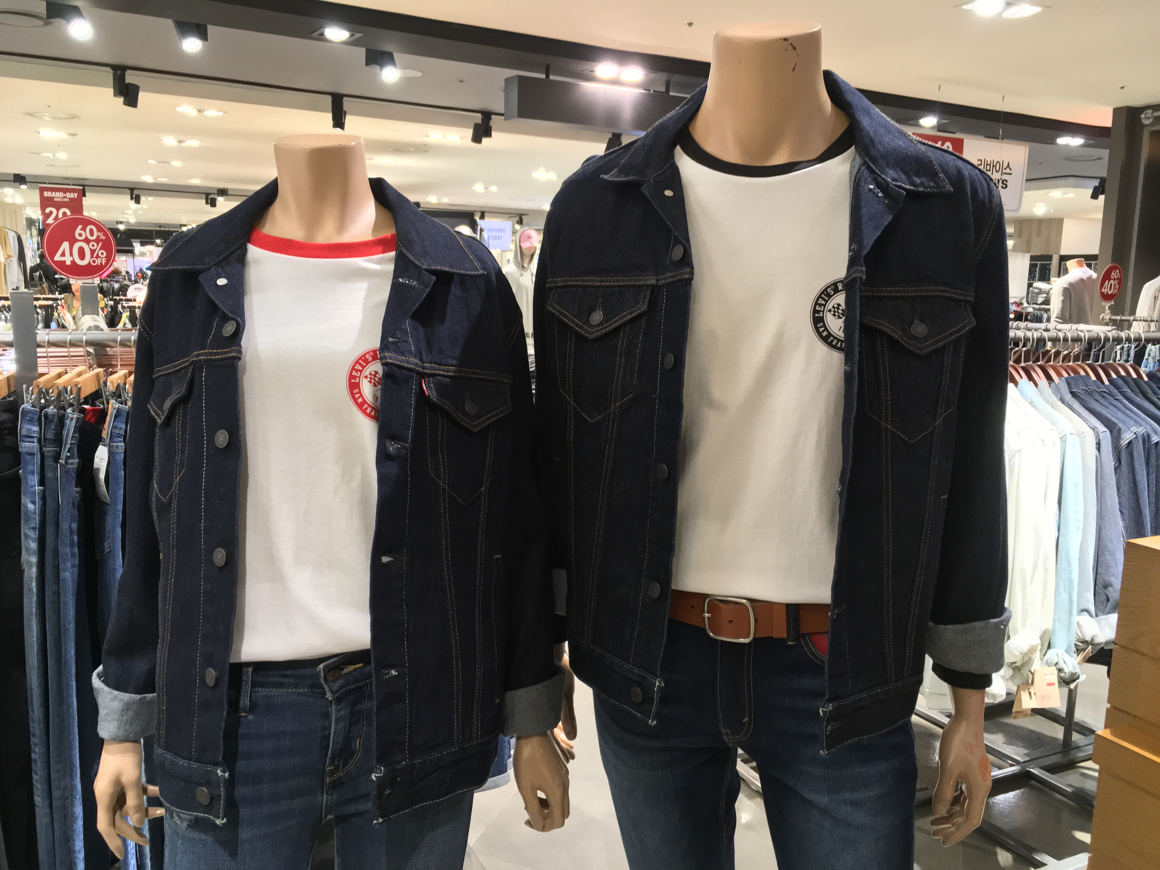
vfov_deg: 48.2
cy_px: 435
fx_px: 972
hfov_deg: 61.7
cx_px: 580
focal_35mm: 29
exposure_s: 1/30
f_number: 2.2
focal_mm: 4.15
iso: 125
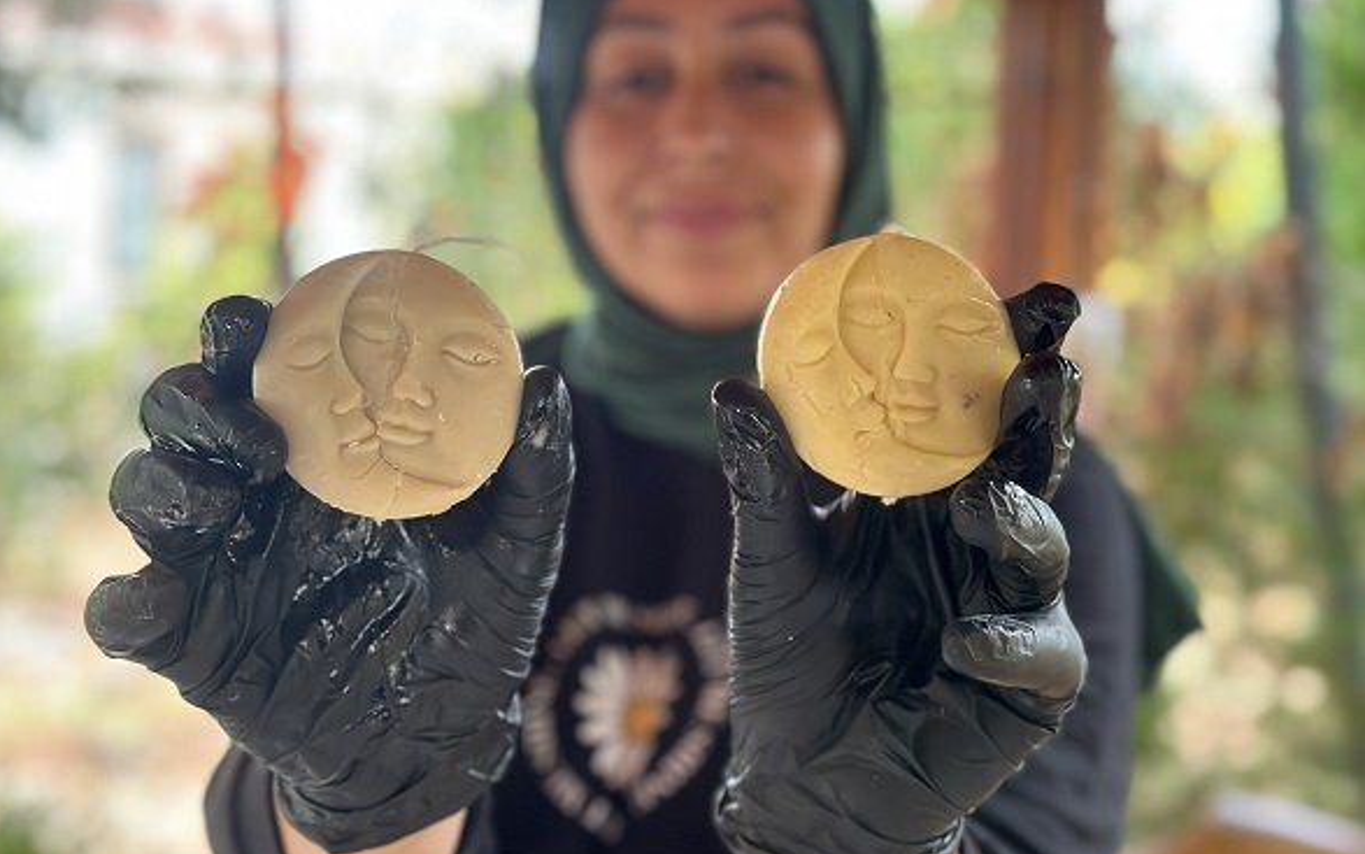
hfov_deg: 38.9
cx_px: 674
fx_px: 1935
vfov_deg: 24.9
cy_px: 365
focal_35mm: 52
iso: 400
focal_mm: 6.86
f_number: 1.78
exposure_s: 1/45
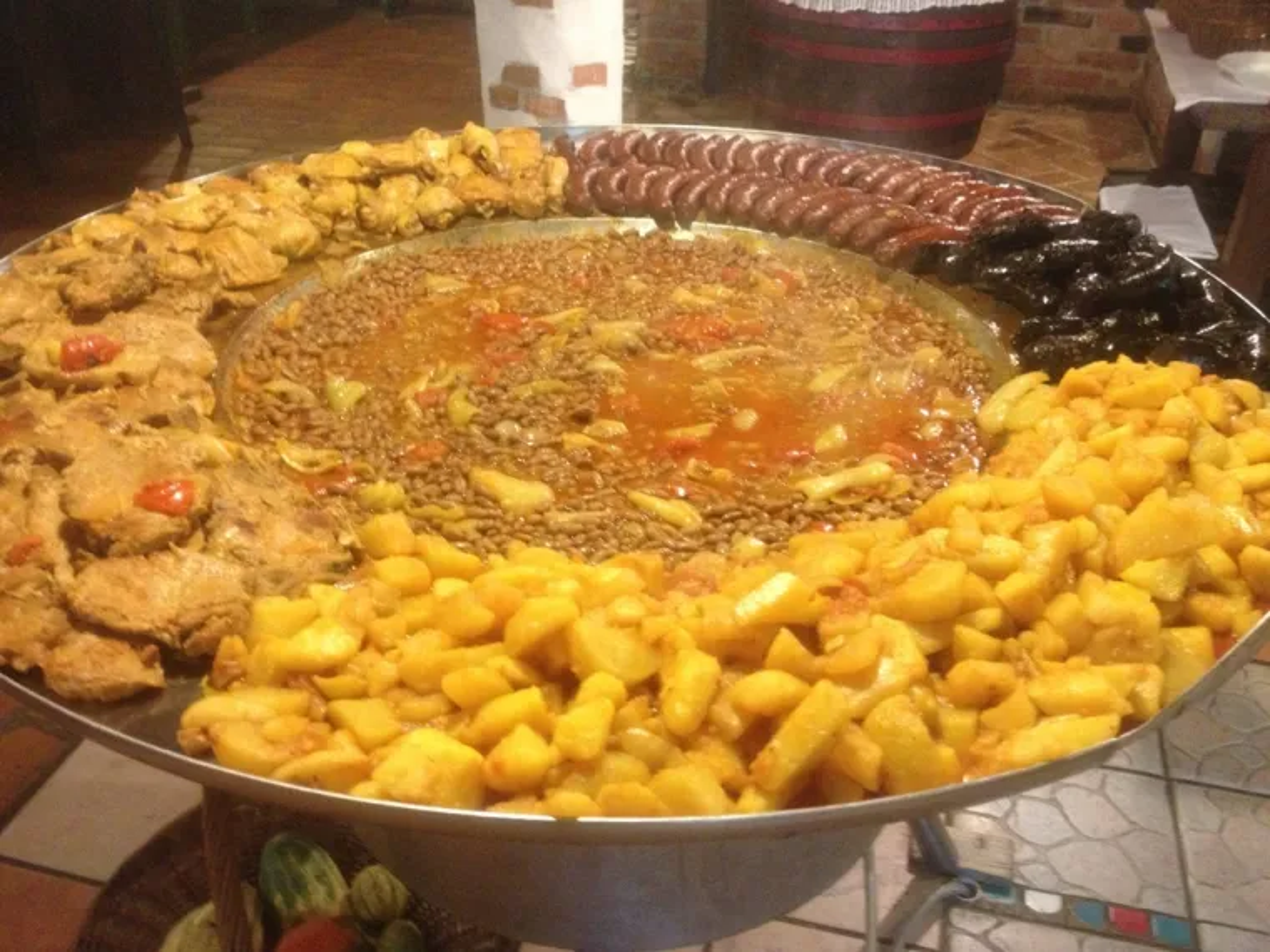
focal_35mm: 35
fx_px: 1284
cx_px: 635
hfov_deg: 52.6
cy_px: 476
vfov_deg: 40.7
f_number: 2.4
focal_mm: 4.28
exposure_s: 1/20
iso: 400
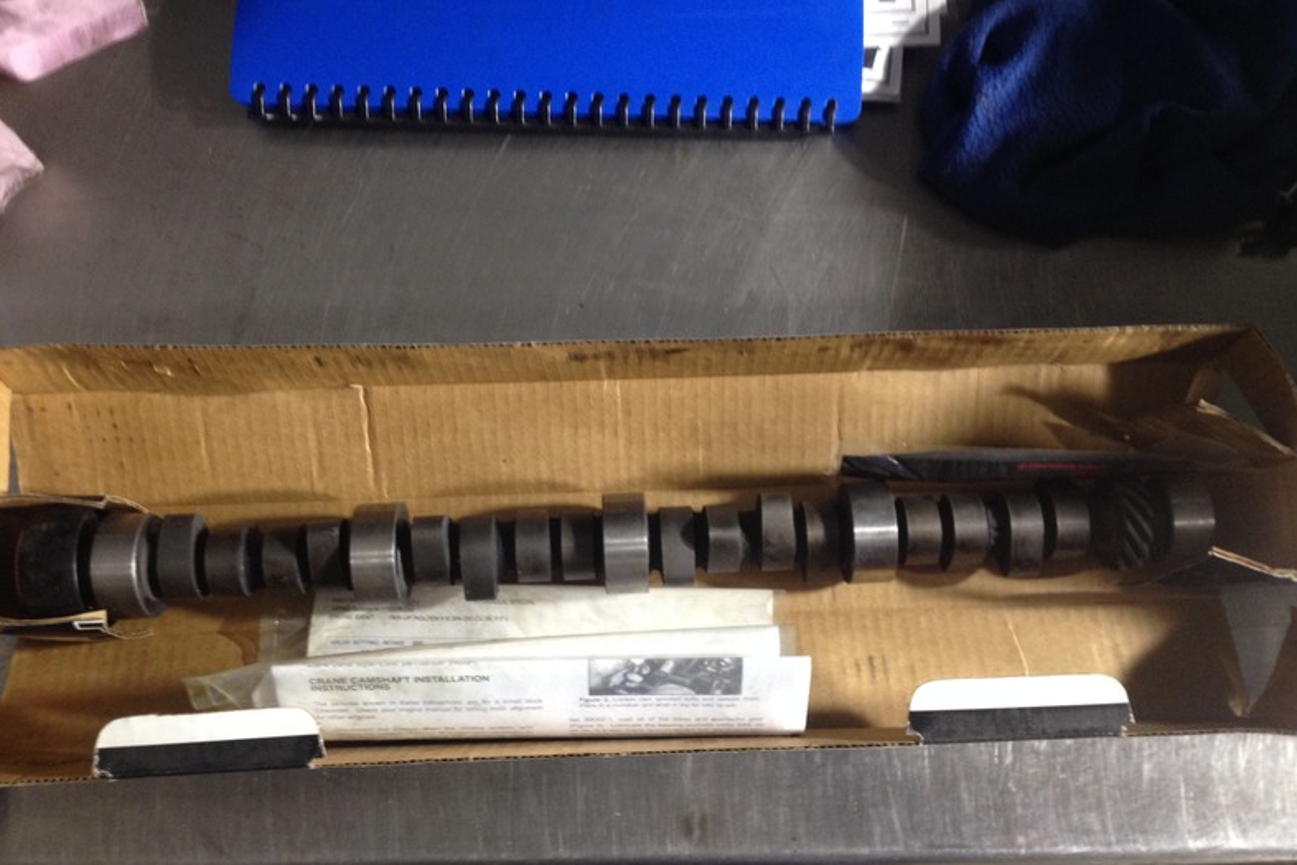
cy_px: 466
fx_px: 1333
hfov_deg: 51.9
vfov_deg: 35.9
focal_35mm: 37
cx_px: 654
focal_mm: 4.28
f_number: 2.4
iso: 125
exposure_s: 1/20
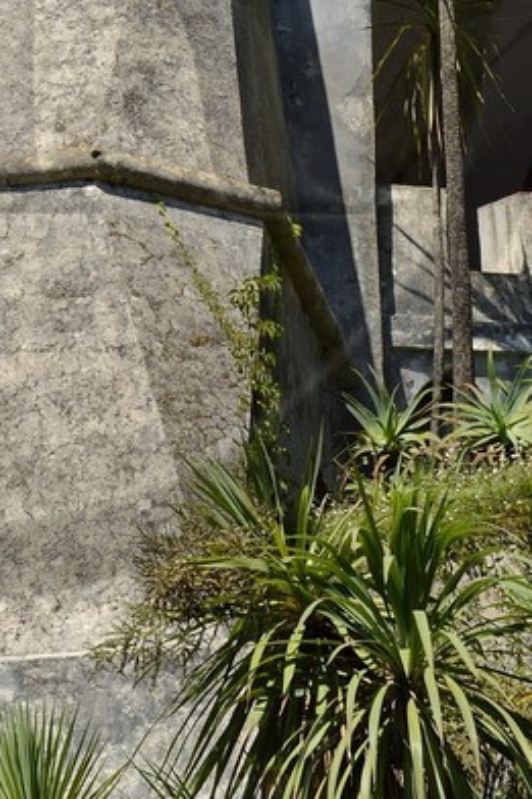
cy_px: -35
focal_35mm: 155
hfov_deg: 8.8
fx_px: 3439
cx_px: -68
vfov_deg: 13.1
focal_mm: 38
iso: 200
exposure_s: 1/250
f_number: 13
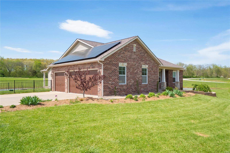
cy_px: 76
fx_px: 179
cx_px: 115
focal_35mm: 28
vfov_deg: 46.4
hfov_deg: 65.5
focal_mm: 14
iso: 400
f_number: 10
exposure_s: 1/500
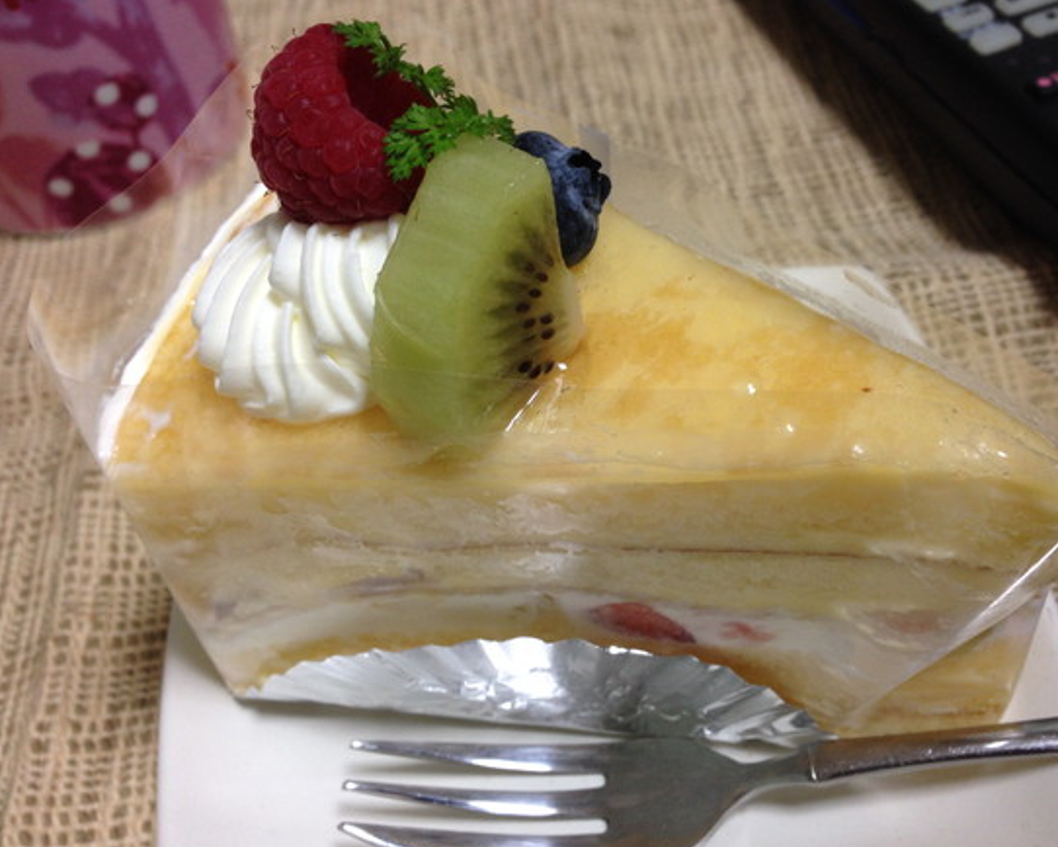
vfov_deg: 39.2
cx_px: 590
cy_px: 449
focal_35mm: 38
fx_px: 1190
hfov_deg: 47.8
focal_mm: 4.12
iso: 80
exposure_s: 1/20
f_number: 2.4
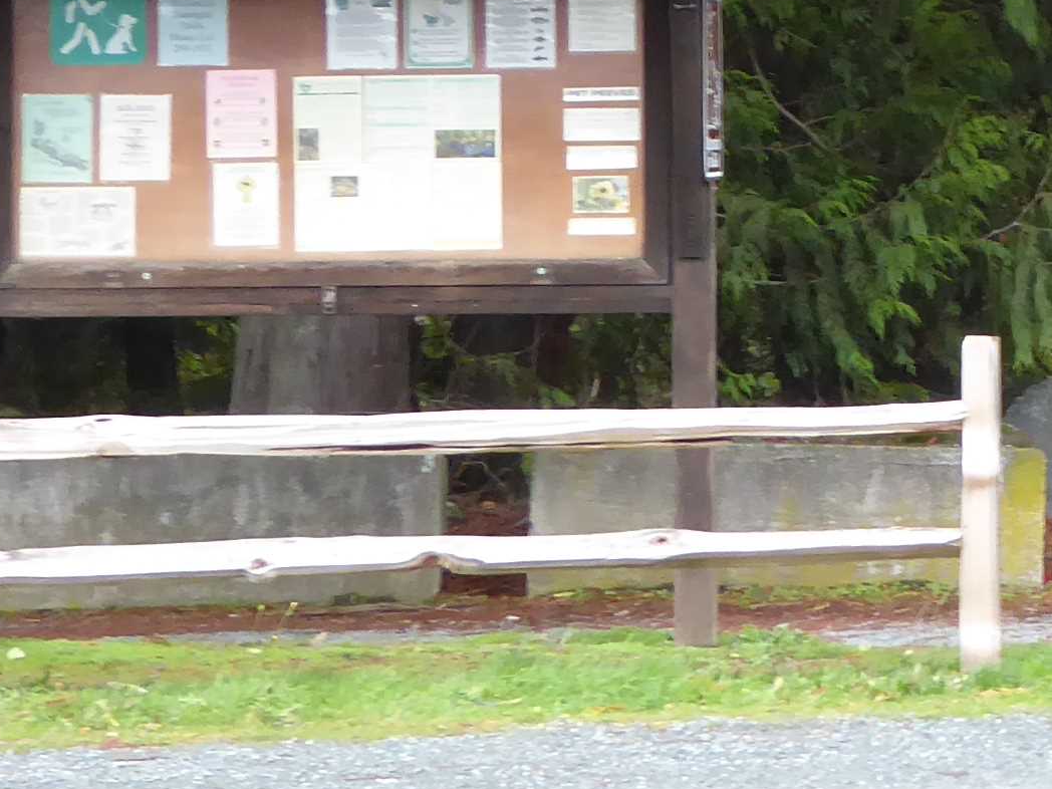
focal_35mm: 187
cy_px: 92
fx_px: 5683
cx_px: 1237
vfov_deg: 7.9
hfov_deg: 10.4
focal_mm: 8.4
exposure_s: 1/60
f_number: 4
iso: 320
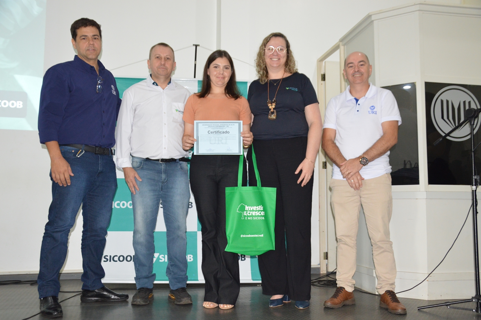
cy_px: 160
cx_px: 240
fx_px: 1001
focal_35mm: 75
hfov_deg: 27.0
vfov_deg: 18.2
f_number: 5
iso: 1400
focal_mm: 50
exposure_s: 1/60
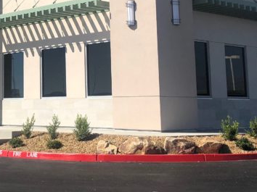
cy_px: 18
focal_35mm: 81
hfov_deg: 23.2
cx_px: 6
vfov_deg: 17.9
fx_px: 601
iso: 20
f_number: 1.8
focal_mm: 3.99
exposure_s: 1/2525
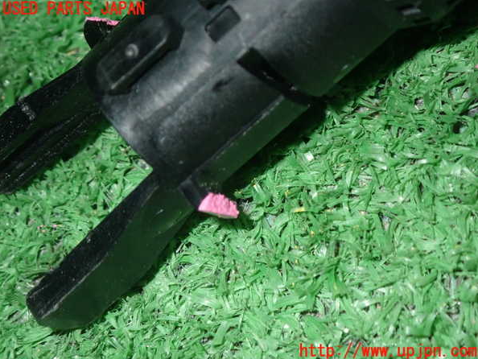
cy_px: 180
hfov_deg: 19.4
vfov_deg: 14.7
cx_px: 240
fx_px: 1395
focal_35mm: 101
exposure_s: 1/100
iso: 640
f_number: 14
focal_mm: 18
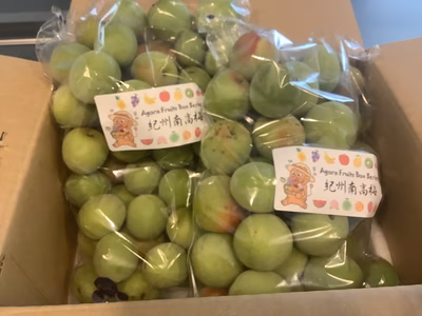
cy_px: 158
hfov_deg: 58.4
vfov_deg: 45.4
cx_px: 211
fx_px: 378
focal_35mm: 31
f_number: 2.4
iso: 250
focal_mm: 3.3
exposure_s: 1/50
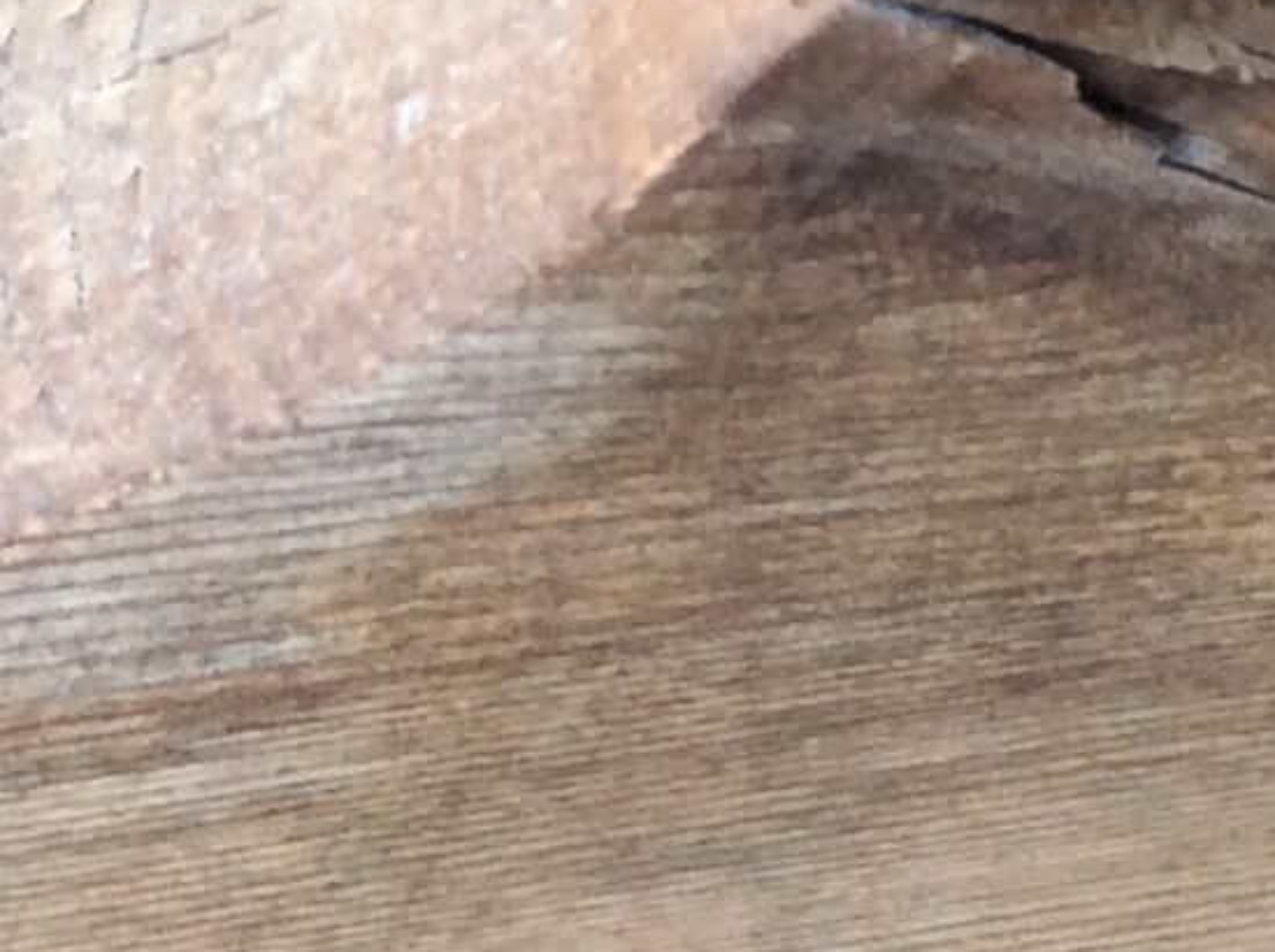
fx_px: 5553
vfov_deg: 9.4
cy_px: -678
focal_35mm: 151
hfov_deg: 11.2
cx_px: 2973
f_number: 2.4
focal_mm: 3.3
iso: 32
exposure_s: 1/50
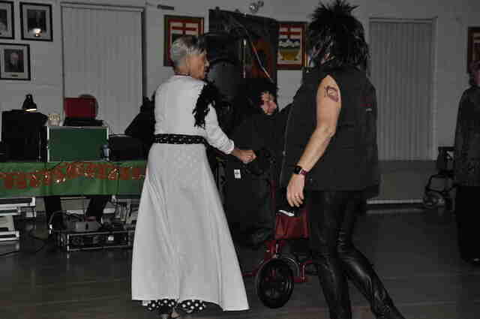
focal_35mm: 63
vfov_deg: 21.5
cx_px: 240
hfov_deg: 31.9
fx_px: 839
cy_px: 160
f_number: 6.3
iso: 500
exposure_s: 1/60
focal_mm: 42
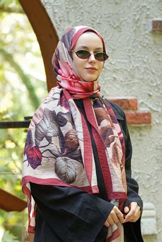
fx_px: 708
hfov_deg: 13.1
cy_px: 121
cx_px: 81
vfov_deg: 19.4
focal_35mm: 105
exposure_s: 1/100
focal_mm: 105
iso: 640
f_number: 5
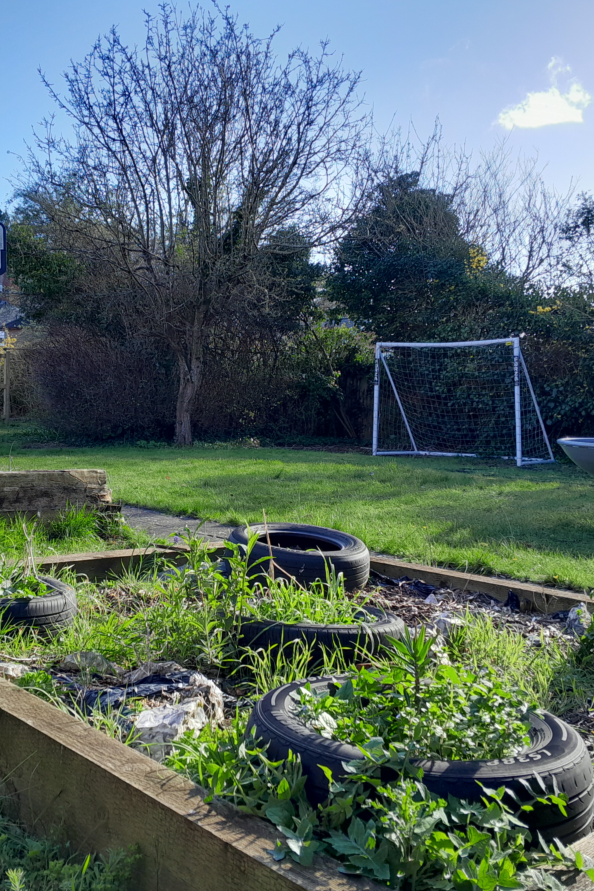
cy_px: 440
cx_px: 241
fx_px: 916
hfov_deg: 35.8
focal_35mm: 37
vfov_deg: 51.9
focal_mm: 3.98
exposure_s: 1/153
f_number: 1.8
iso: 40
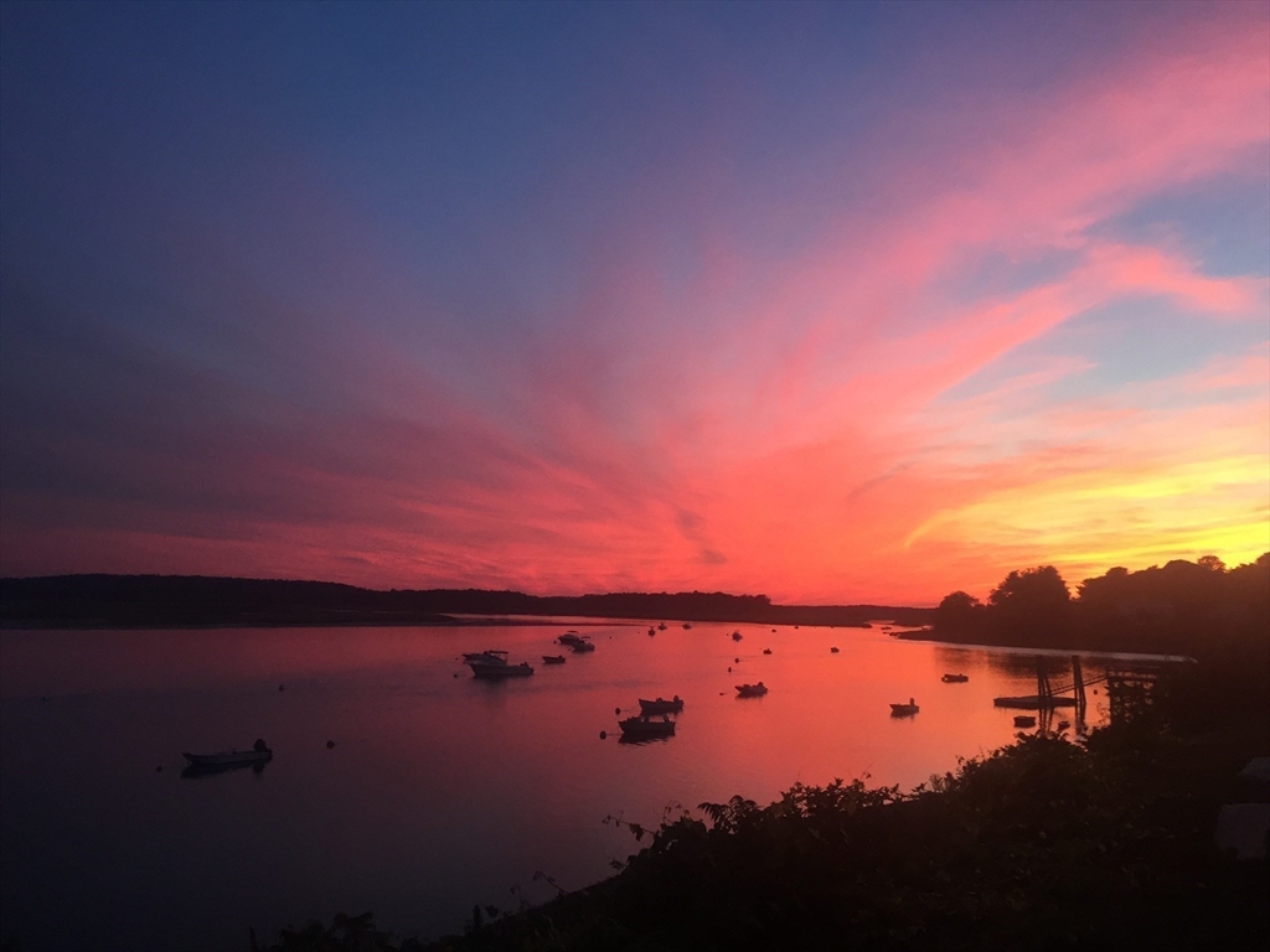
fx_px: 1064
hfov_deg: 61.7
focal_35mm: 29
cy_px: 476
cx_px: 635
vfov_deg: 48.2
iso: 40
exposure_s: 1/30
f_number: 2.2
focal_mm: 4.15
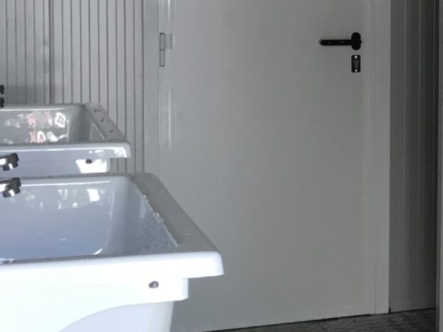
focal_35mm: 119
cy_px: 23
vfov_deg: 12.3
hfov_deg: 14.0
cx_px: 886
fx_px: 1523
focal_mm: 4.15
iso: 25
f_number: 2.2
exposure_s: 1/33
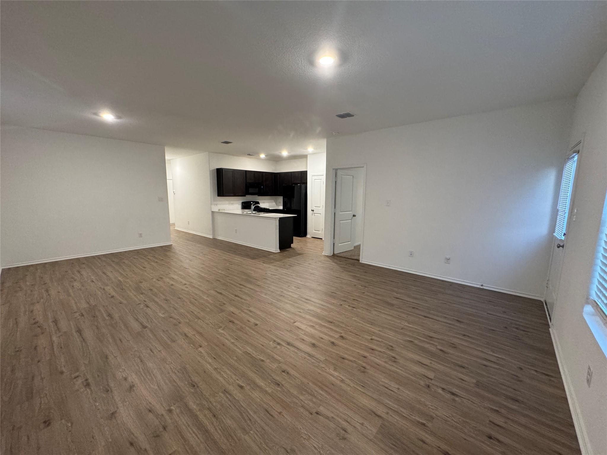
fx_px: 245
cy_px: 228
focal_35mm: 14
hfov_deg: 102.1
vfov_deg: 85.7
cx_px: 304
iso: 500
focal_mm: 2.22
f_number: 2.2
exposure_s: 1/60
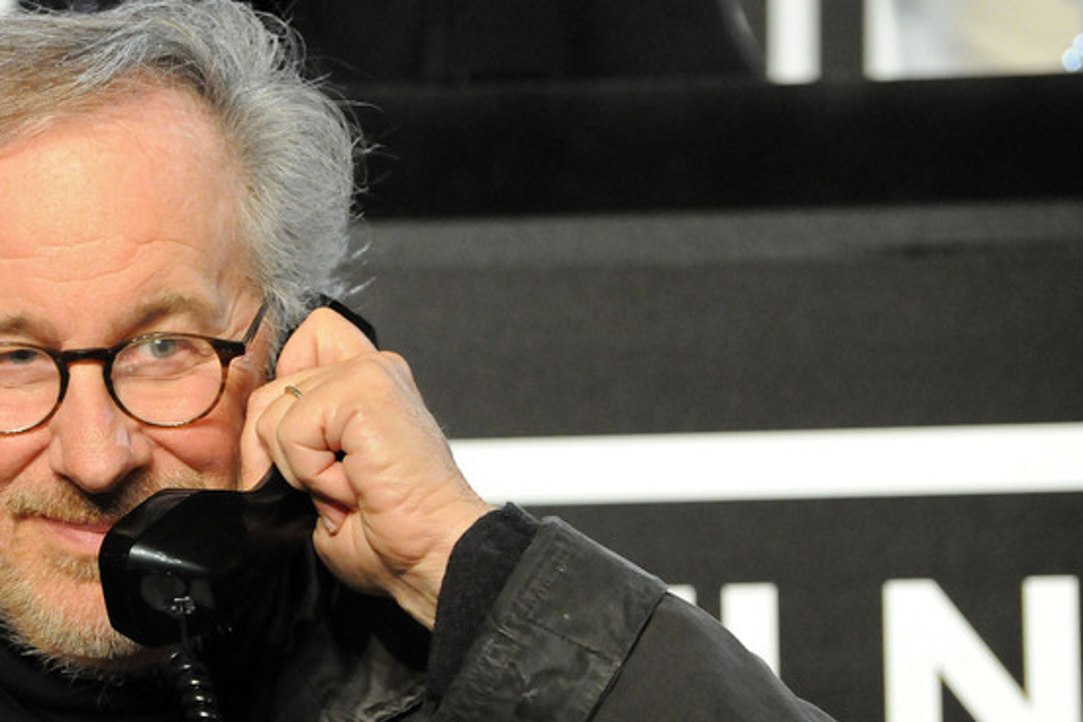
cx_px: 212
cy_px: 515
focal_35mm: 199
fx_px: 5986
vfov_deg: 6.9
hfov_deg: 10.3
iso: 12800
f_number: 5.6
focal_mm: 112
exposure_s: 1/250
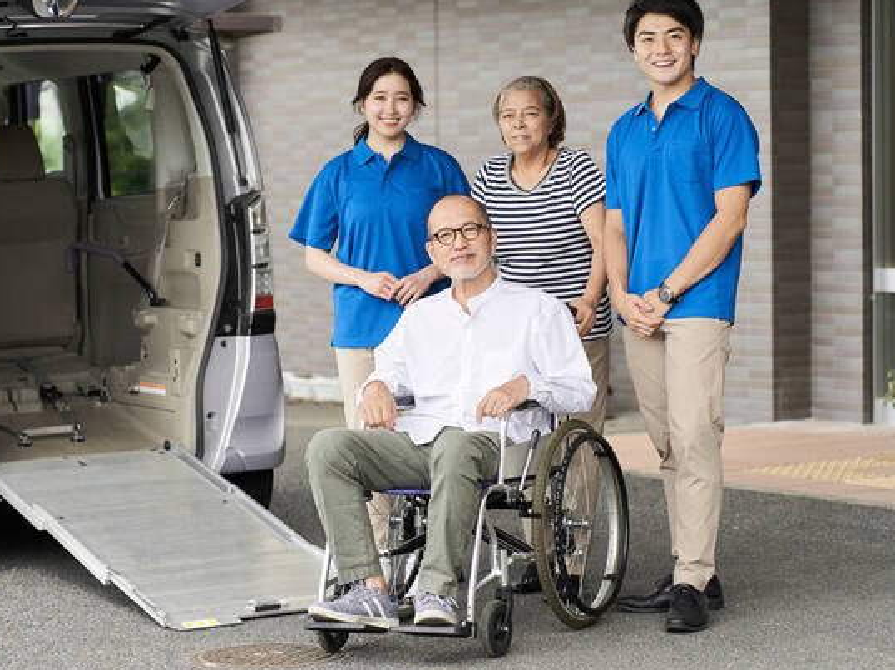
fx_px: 2946
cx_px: 338
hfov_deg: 17.3
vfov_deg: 13.0
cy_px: 266
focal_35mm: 114
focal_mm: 85
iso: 250
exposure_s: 1/1000
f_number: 2.8
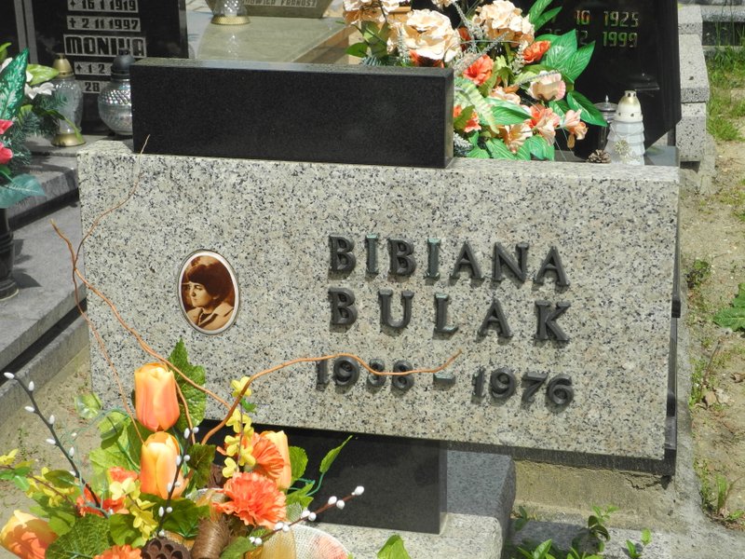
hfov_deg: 28.6
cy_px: 280
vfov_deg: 21.6
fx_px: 1463
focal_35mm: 68
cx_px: 372
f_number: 4
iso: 100
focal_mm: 14.5
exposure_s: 1/1250
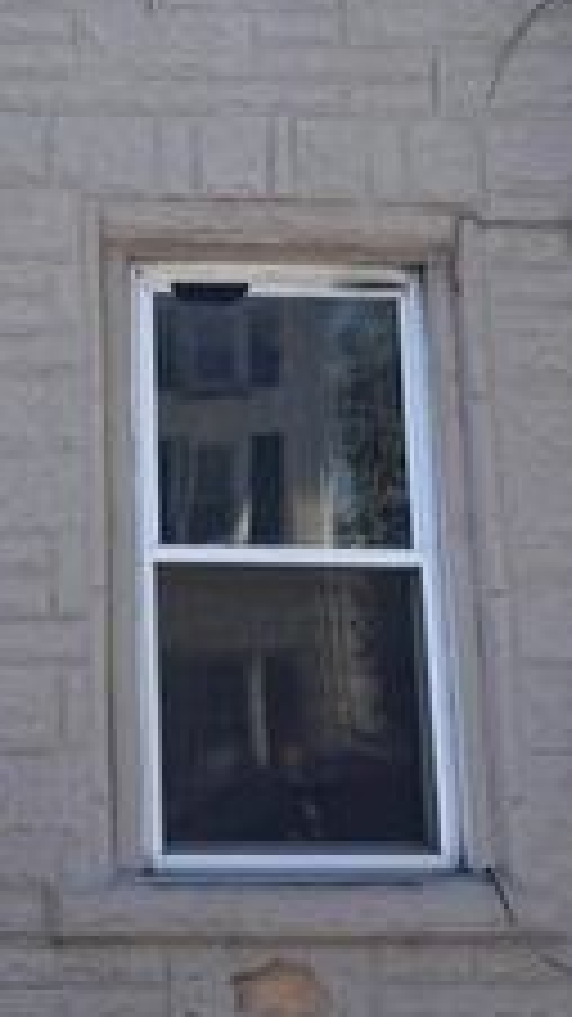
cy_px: 106
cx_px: -36
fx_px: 2078
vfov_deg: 26.6
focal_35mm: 77
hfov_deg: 15.3
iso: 80
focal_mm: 6.76
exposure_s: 1/1855
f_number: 1.78
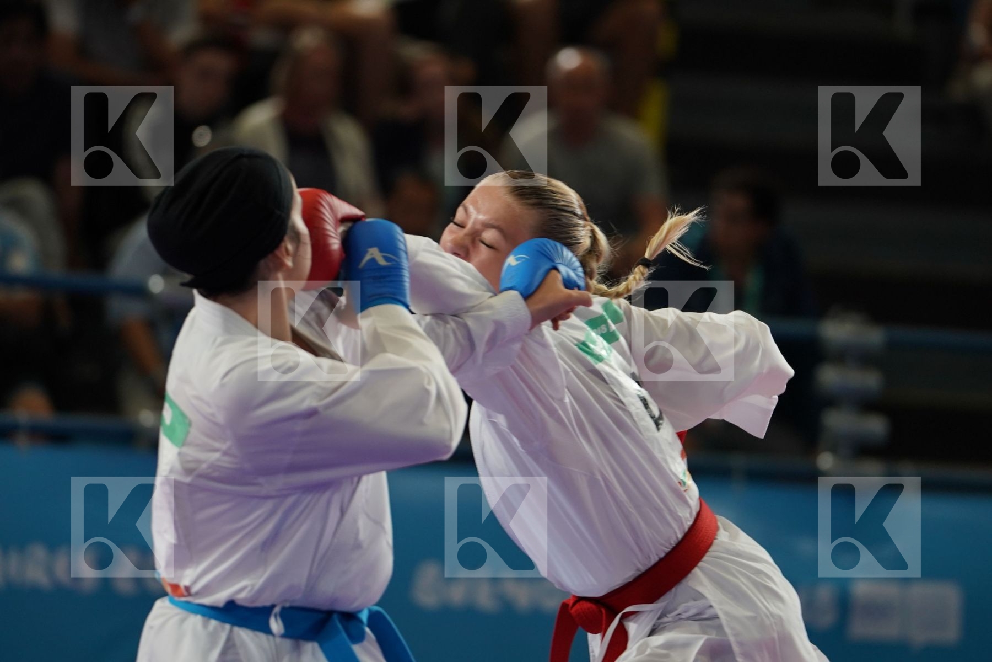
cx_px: 496
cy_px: 331
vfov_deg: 4.6
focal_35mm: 300
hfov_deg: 6.9
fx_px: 8266
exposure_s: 1/1000
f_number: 2.8
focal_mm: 200
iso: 1000
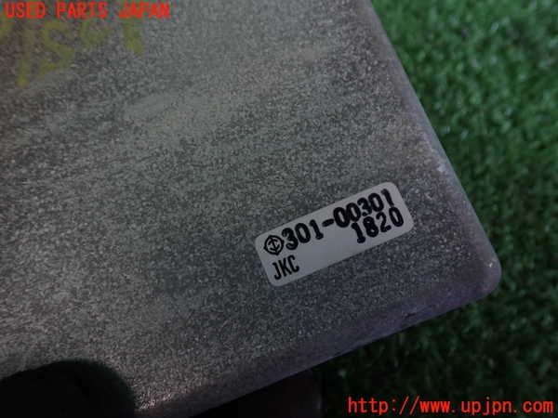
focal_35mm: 30
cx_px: 279
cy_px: 209
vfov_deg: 46.8
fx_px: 484
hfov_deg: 60.0
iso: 200
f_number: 2.3
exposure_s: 1/40
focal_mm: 5.4
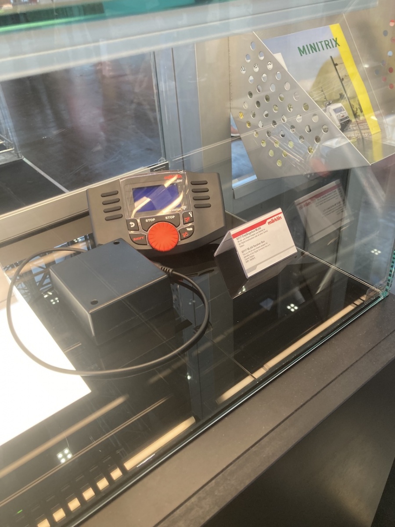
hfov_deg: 49.7
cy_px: 264
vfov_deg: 63.4
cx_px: 198
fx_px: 426
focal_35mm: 28
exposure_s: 1/50
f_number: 1.8
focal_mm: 3.99
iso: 100
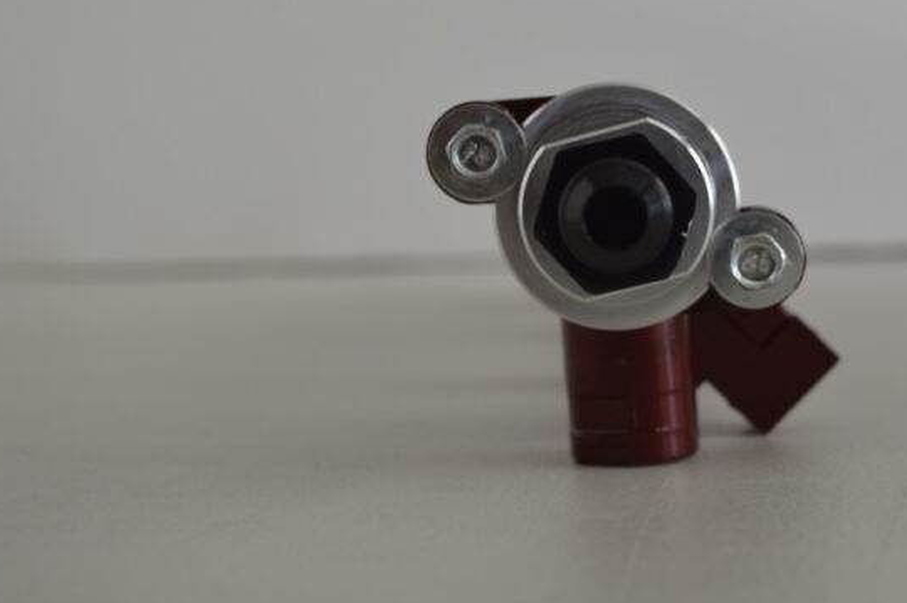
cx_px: 621
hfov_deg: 31.1
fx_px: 1611
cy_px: 286
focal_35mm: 64
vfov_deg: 21.2
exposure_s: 1/30
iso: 400
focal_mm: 30
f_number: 4.5
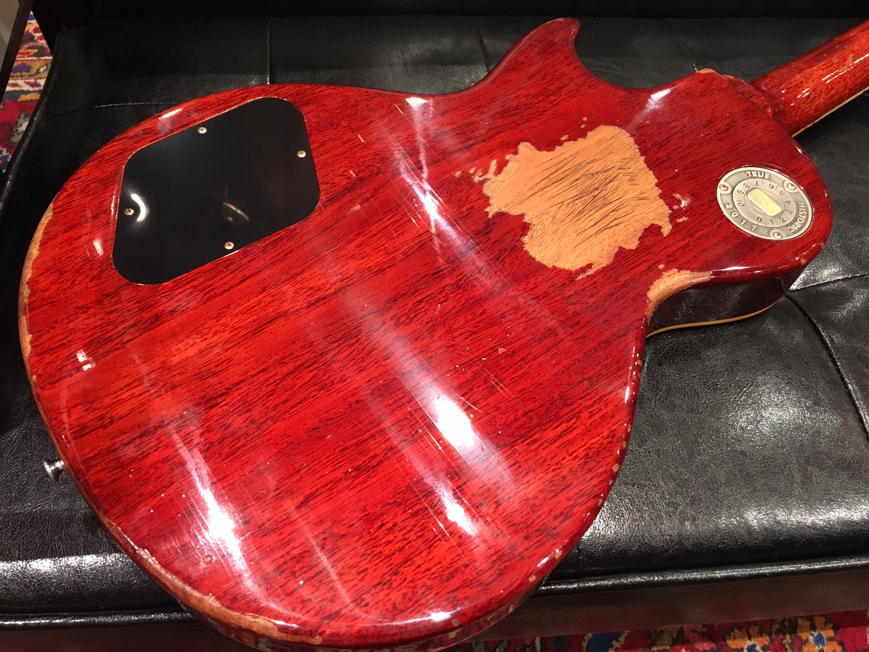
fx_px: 728
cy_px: 326
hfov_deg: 61.7
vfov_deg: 48.2
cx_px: 434
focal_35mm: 29
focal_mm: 4.15
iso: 200
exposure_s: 1/24
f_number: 2.2
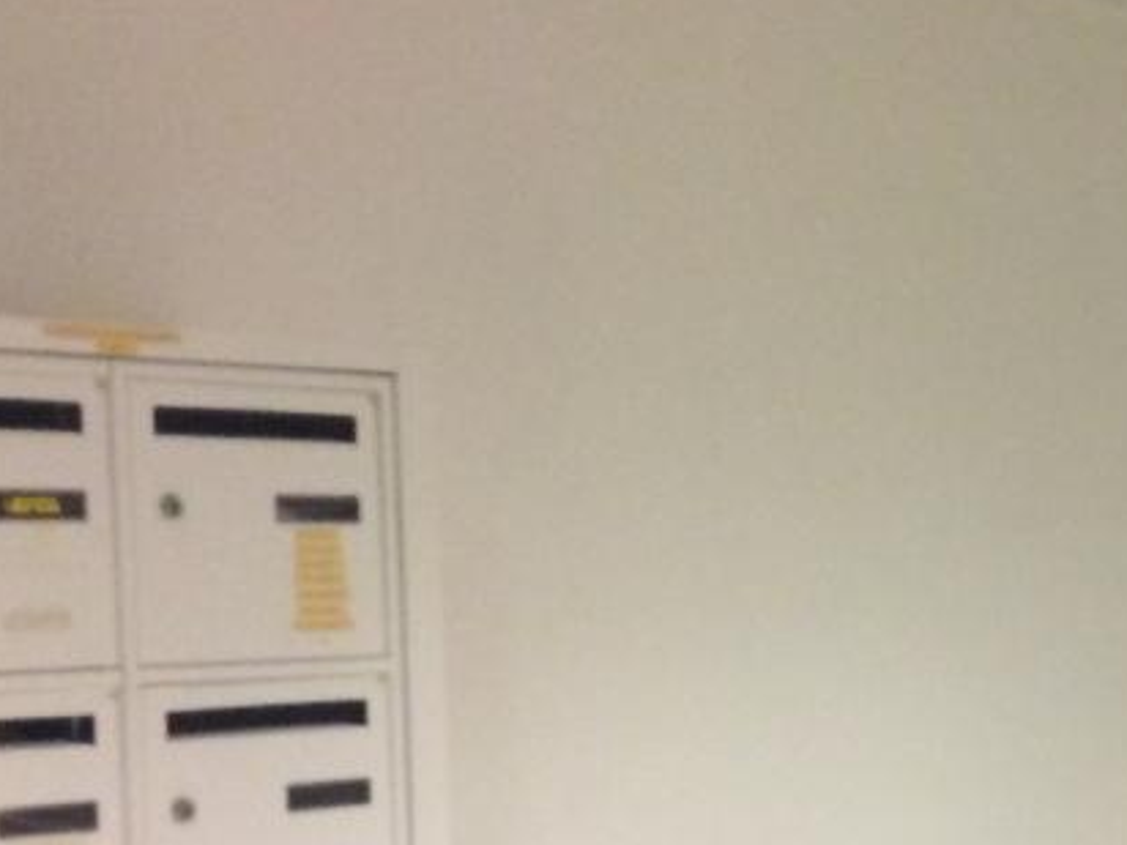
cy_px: 804
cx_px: 1428
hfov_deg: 20.1
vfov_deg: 16.1
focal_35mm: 90
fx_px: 2930
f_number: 2.2
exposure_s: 1/20
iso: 250
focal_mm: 4.15
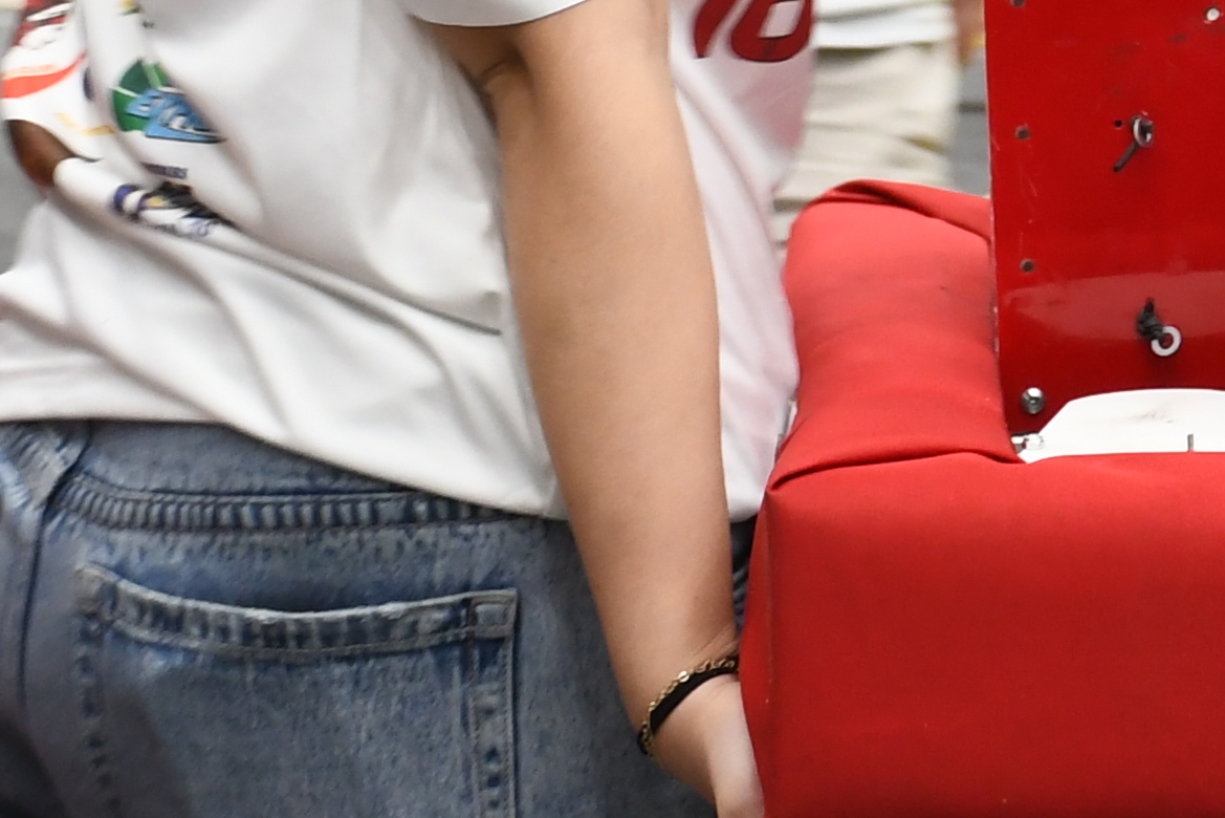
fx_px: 10210
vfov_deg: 4.6
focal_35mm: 300
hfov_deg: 6.8
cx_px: 1755
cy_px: -305
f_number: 5
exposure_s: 1/60
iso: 900
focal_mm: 42
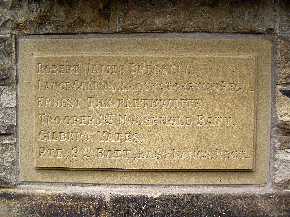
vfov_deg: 37.7
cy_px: 108
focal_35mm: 38
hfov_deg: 49.0
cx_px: 145
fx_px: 318
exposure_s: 1/500
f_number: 2.8
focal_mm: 7.9
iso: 64
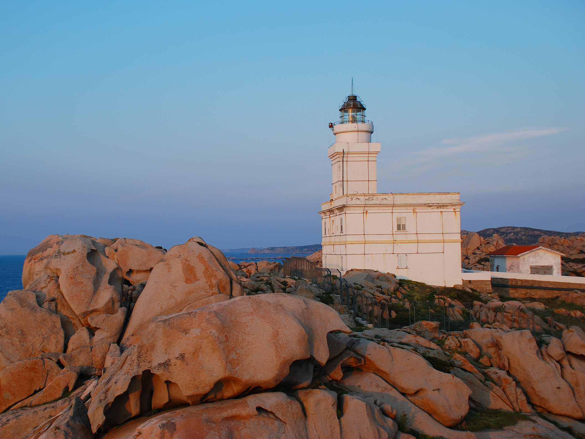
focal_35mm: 46
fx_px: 777
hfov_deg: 41.2
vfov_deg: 31.5
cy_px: 217
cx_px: 253
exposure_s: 1/125
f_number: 5.6
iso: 100
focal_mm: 28
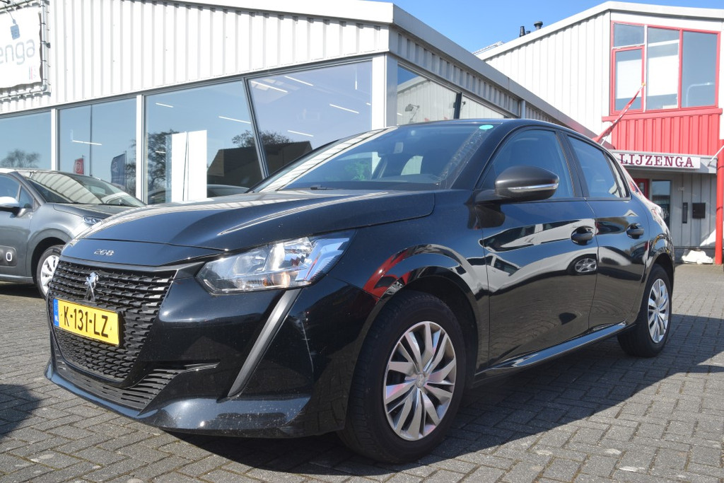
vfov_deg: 41.7
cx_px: 362
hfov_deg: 59.5
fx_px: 634
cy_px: 242
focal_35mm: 32
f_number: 9
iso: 200
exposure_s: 1/320
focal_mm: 21
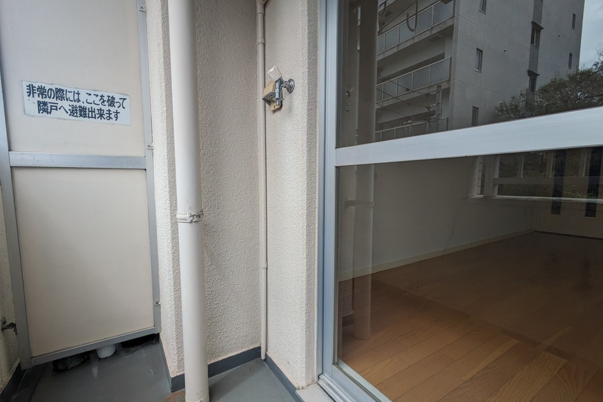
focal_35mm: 16
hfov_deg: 96.4
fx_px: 268
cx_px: 272
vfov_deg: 73.7
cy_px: 207
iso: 39
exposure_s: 1/925
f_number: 2.2
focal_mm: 1.83
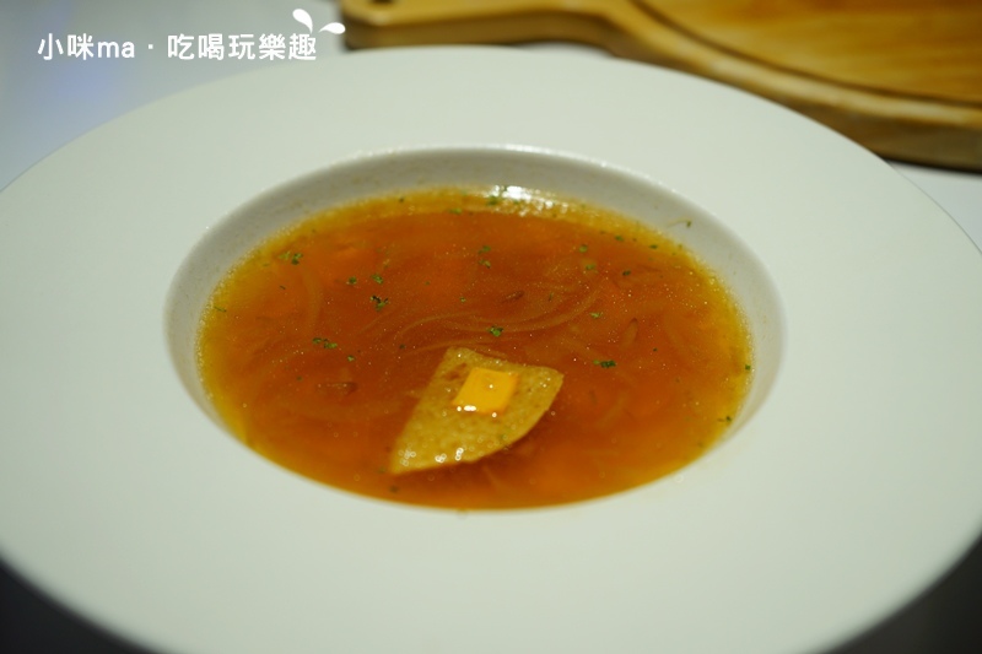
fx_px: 1036
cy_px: 327
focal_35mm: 38
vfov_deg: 35.0
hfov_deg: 50.7
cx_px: 491
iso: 125
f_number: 4
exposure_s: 1/60
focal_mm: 38
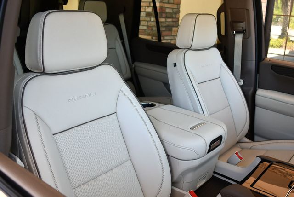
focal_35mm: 36
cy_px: 98
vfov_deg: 36.9
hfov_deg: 53.1
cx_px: 147
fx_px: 294
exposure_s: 1/250
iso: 500
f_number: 3.5
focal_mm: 18
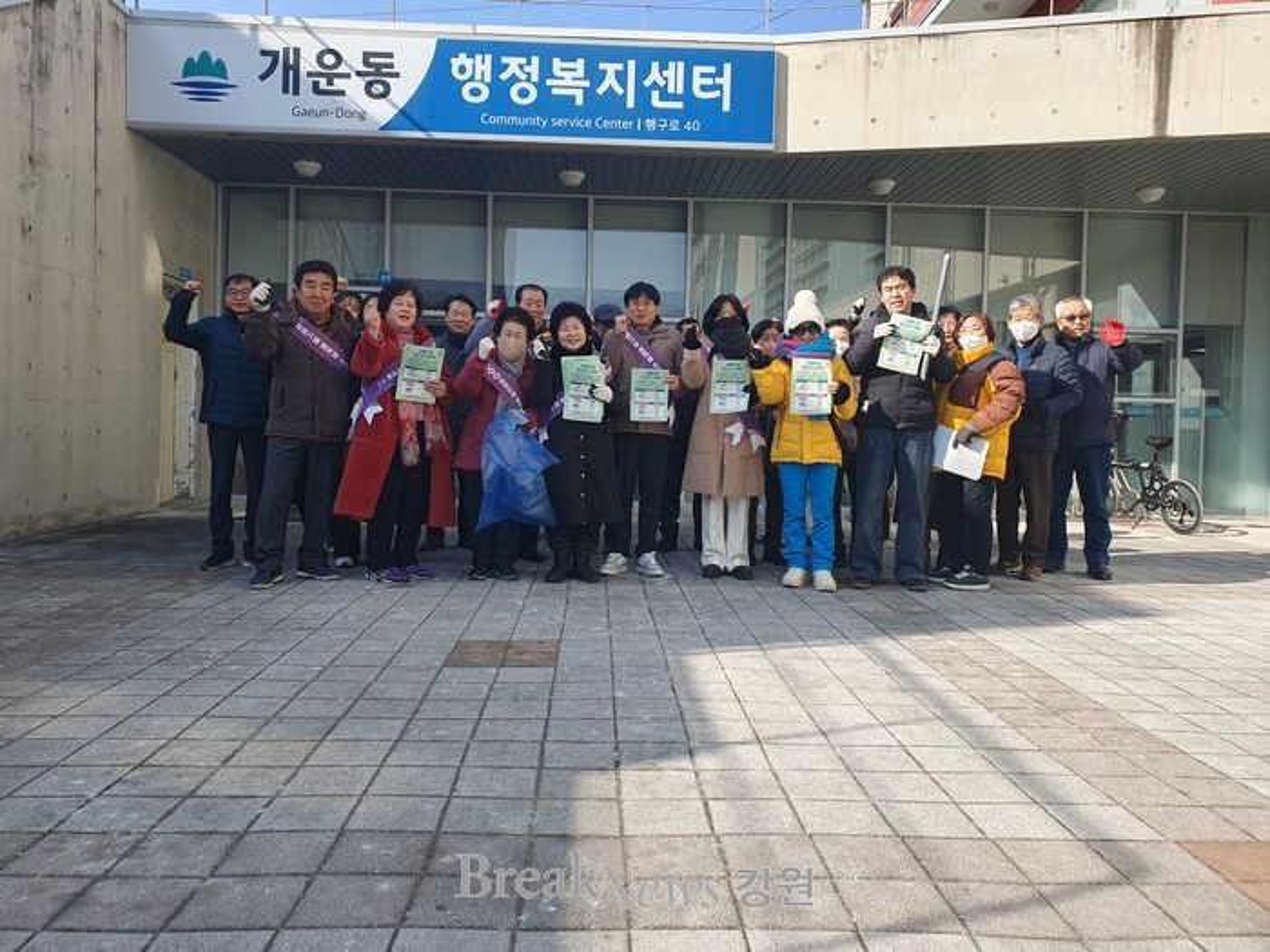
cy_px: 476
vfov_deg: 53.1
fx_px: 954
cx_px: 635
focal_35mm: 26
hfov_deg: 67.3
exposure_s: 1/776
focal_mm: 4.32
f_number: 2.4
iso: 50
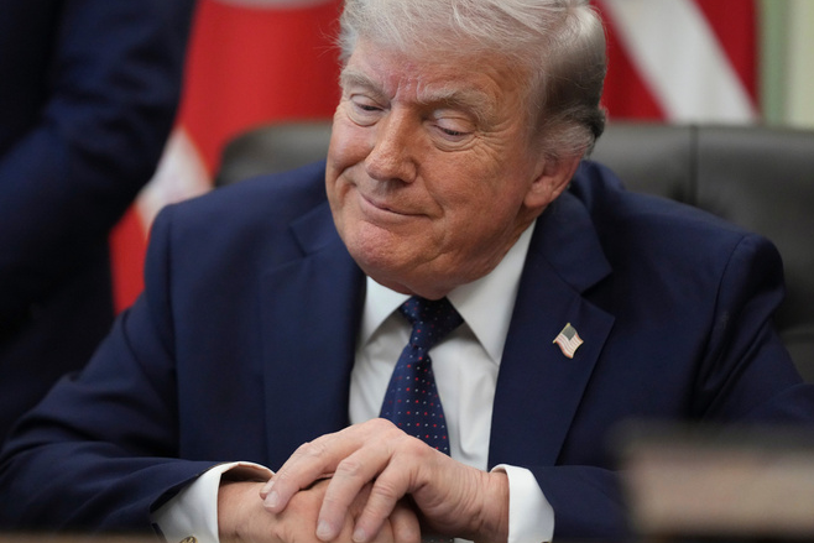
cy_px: 252
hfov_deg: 11.8
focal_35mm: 174
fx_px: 3935
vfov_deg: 7.9
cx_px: 386
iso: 5000
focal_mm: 159
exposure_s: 1/400
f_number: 2.8
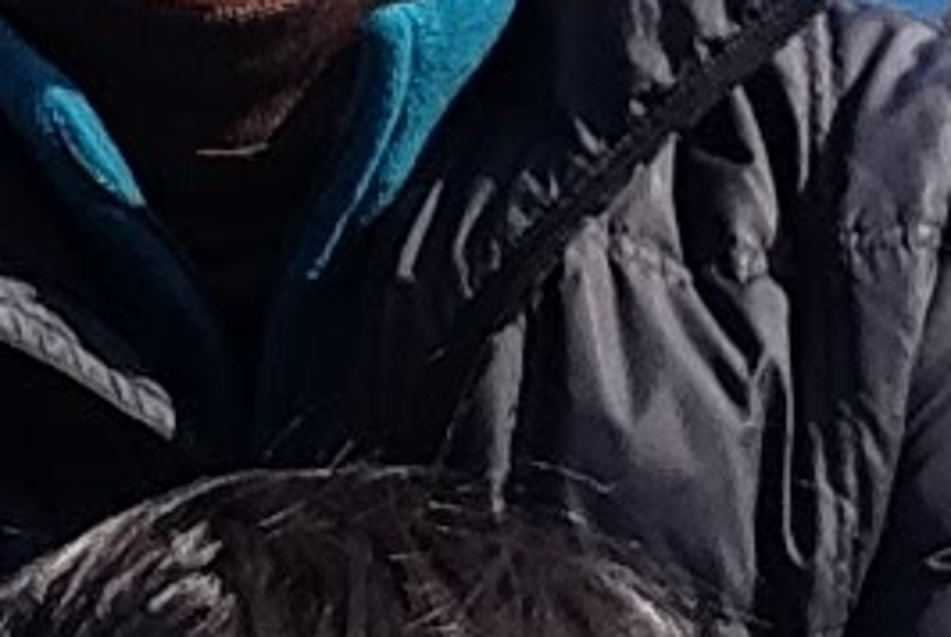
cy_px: 136
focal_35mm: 175
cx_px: 111
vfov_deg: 7.9
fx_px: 4628
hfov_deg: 11.7
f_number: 2.4
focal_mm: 2.18
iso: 32
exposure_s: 1/671
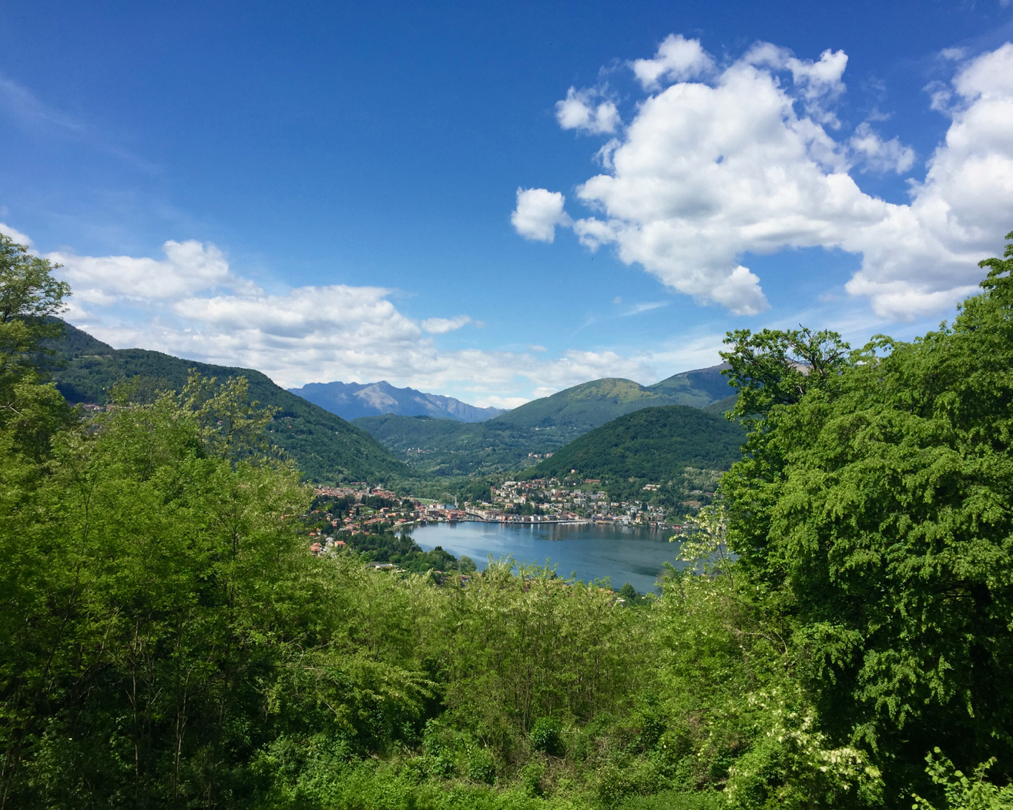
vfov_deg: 47.1
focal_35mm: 31
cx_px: 511
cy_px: 415
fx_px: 929
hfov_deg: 57.2
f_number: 2.2
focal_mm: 4.15
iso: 32
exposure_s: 1/2475
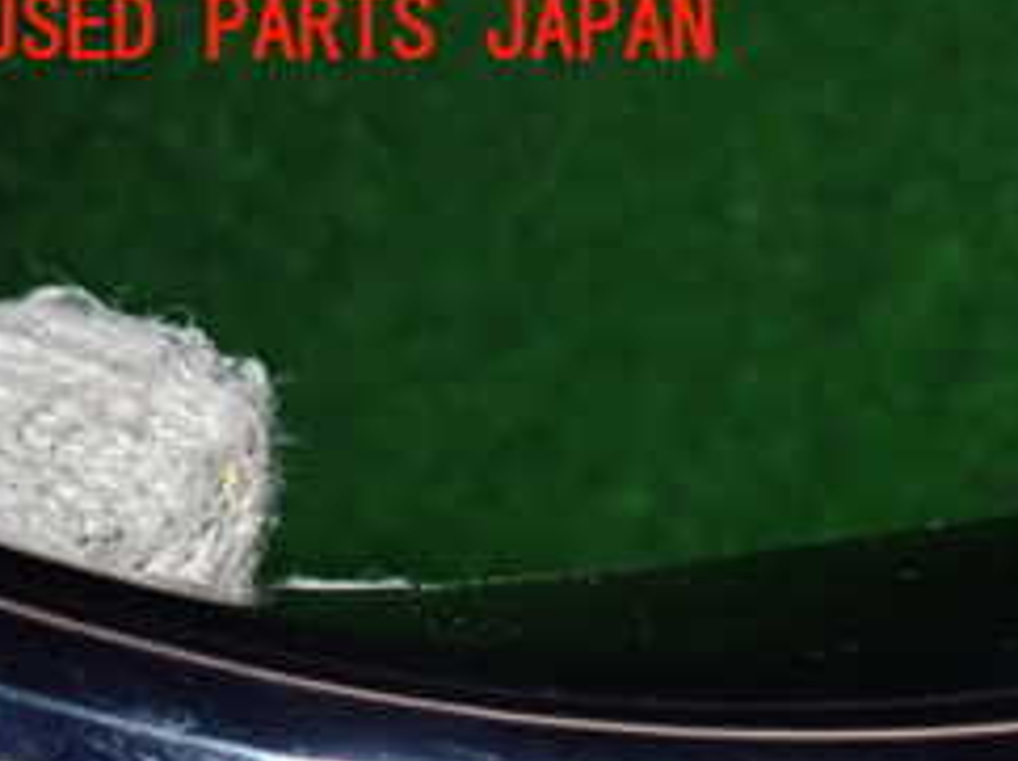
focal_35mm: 62
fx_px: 1822
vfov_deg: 21.8
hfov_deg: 27.6
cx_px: 1212
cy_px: 925
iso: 400
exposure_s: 1/100
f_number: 5.6
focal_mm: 4.5
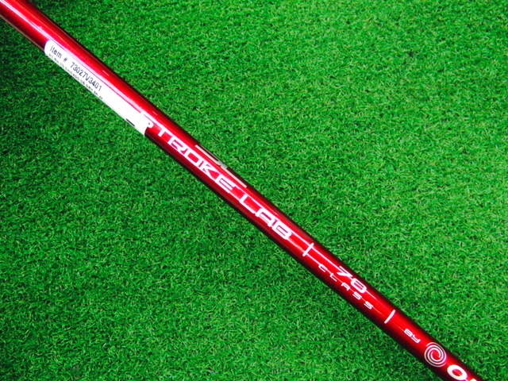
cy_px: 190
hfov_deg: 50.1
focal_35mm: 37
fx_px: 543
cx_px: 254
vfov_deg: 38.7
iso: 3200
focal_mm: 6.42
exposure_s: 1/200
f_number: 3.6
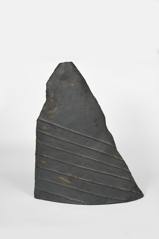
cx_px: 80
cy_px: 120
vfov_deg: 35.1
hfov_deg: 23.8
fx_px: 378
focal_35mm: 57
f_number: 5.6
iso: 100
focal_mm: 38
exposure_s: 1/160
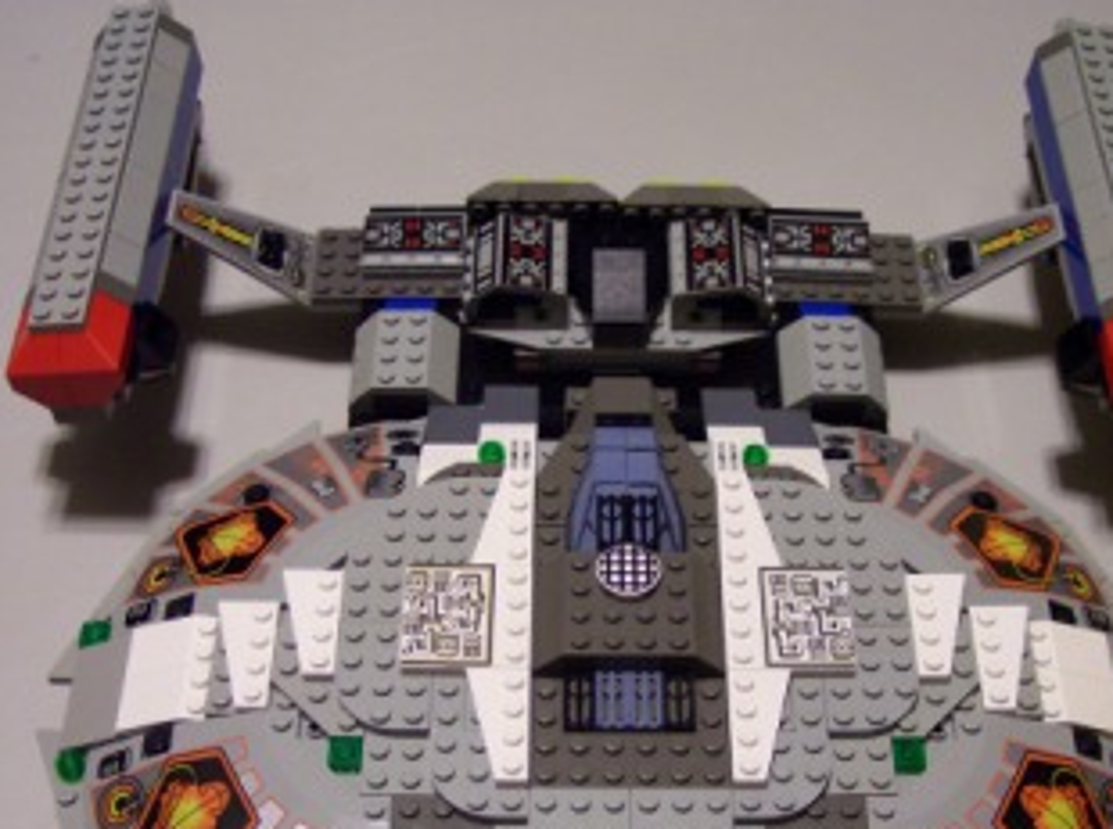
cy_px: 590
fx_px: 1764
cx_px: 628
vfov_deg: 26.2
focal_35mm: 55
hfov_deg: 35.0
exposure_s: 1/20
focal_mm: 8
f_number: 2.8
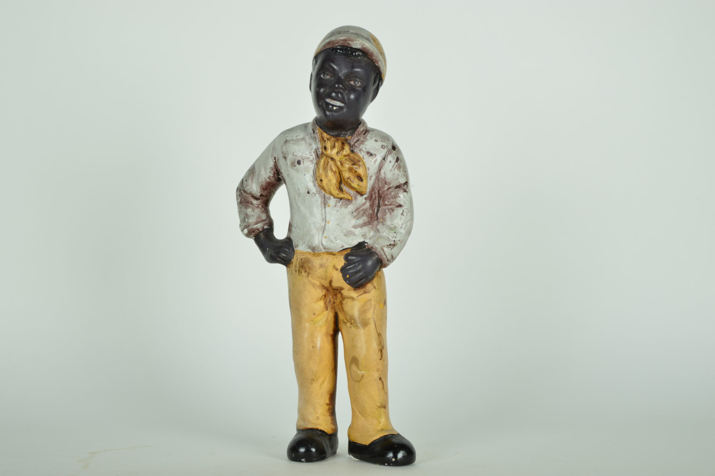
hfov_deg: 35.1
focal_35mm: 57
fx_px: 1131
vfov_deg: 23.7
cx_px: 358
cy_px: 238
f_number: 6.3
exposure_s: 1/200
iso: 100
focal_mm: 38
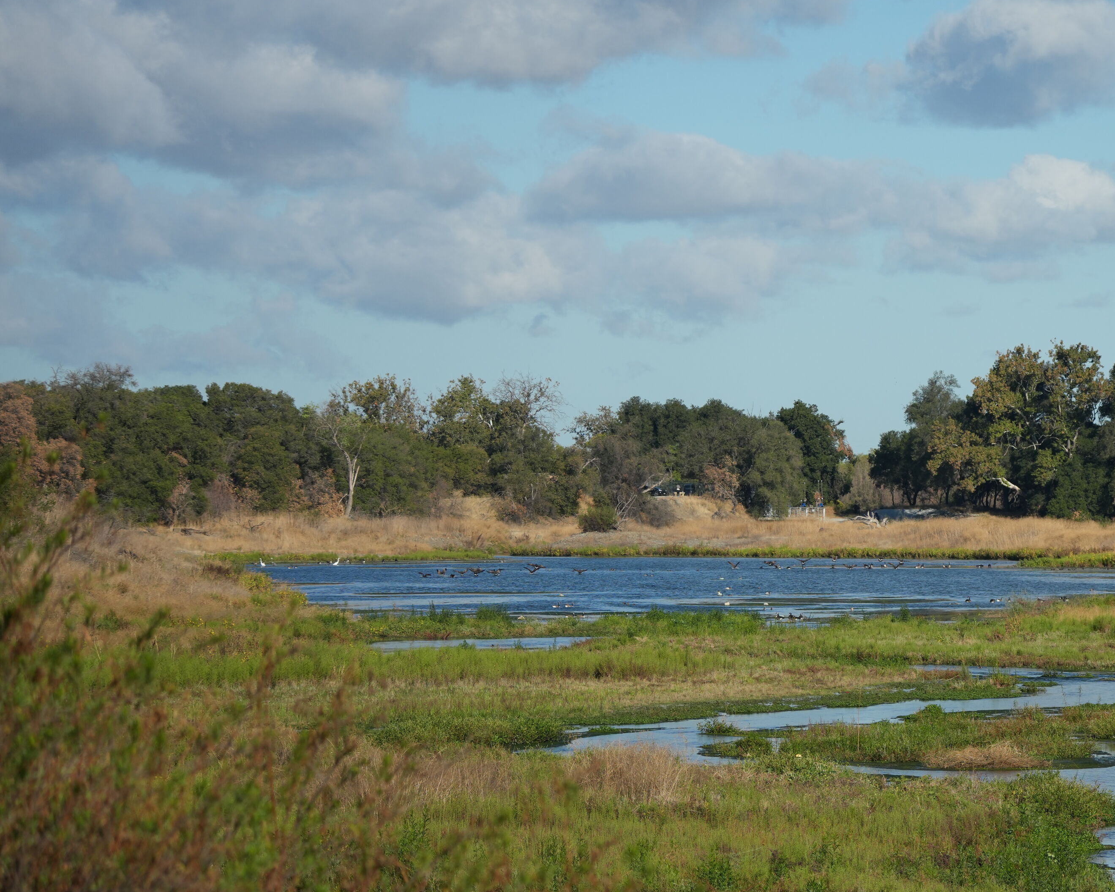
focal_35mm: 212
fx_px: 6996
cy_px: 525
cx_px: 879
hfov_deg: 9.1
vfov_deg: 7.3
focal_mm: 138
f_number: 5.6
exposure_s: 1/2500
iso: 400
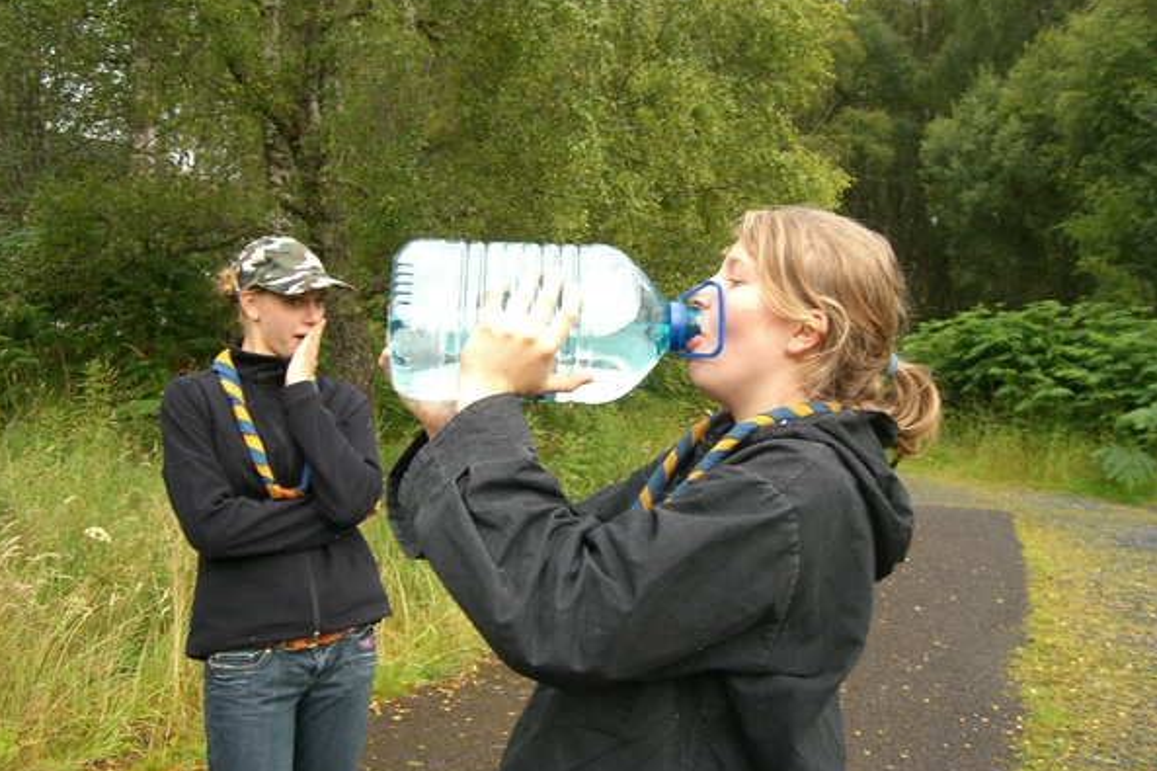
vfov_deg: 33.4
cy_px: 386
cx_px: 578
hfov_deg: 48.5
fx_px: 1285
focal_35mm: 40
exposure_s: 1/160
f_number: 2.7
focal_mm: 6.2
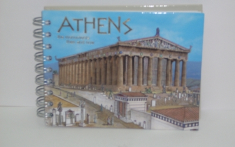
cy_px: 66
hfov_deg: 17.2
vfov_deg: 10.8
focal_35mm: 121
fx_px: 775
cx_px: 118
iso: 64
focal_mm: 18.6
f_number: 5.2
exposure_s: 1/30
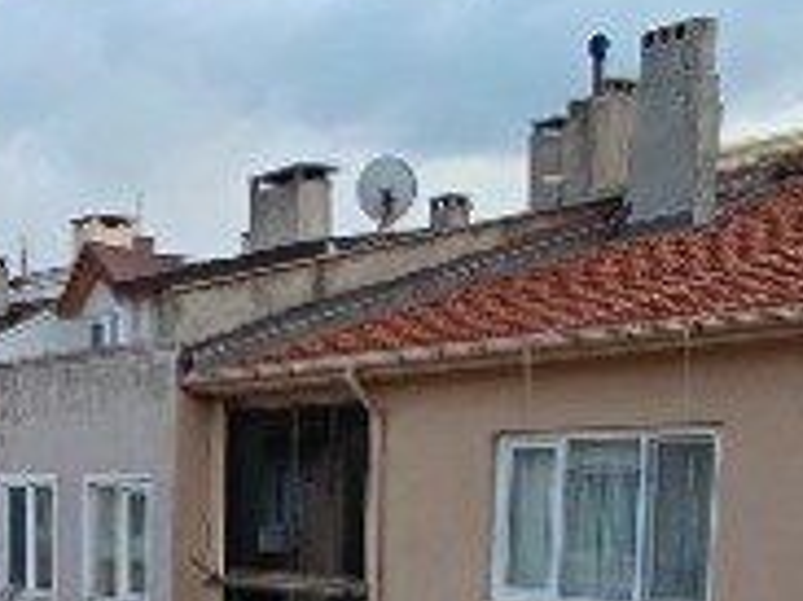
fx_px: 1623
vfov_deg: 19.9
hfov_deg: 26.4
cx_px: 4
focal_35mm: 70
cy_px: 693
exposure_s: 1/214
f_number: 2.2
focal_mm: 1.65
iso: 50
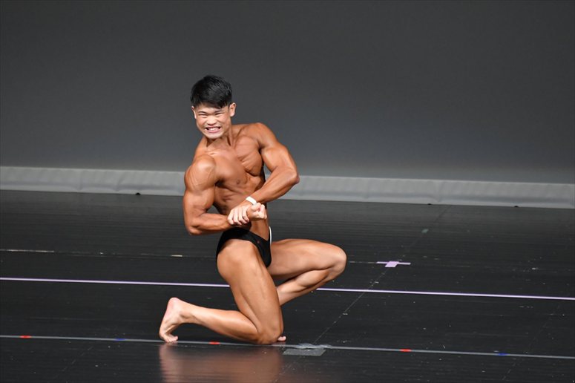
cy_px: 192
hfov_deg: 4.6
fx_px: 7184
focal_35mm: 450
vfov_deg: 3.1
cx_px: 288
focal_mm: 300
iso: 4000
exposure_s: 1/400
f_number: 5.6
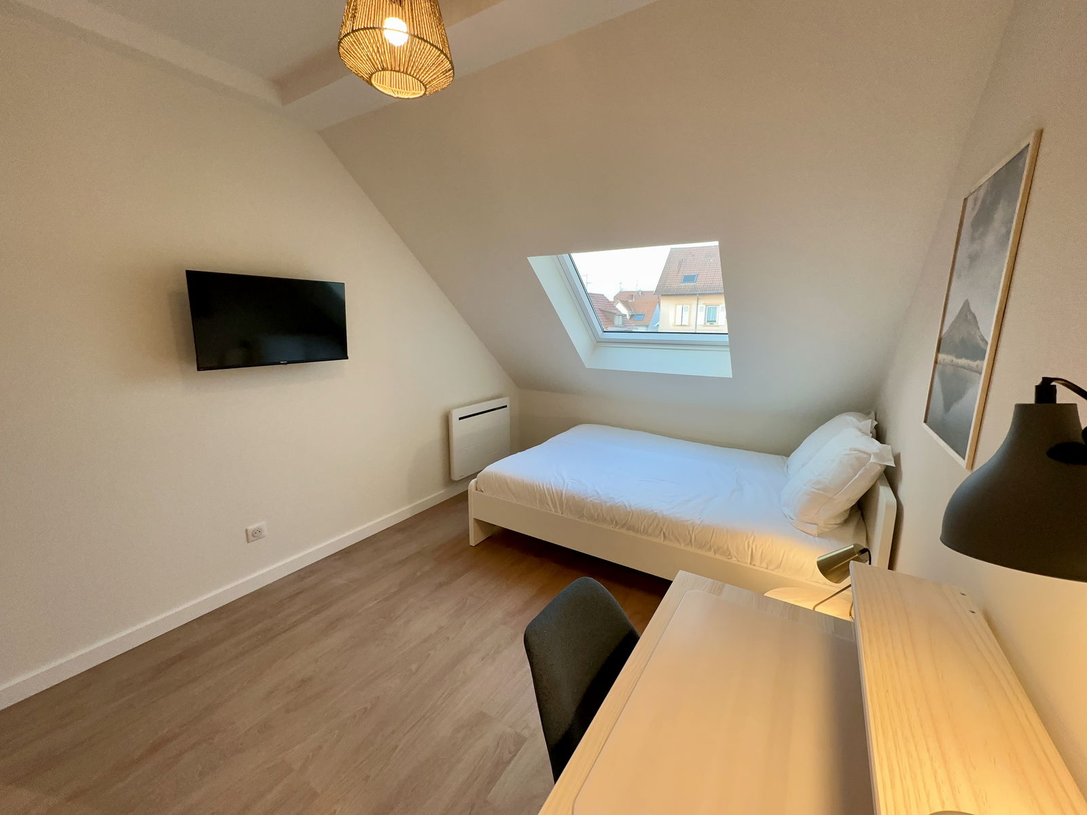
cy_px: 408
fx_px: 440
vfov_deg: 85.7
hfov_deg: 102.1
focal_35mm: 14
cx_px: 544
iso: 100
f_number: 2.2
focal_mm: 2.22
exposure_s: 1/100
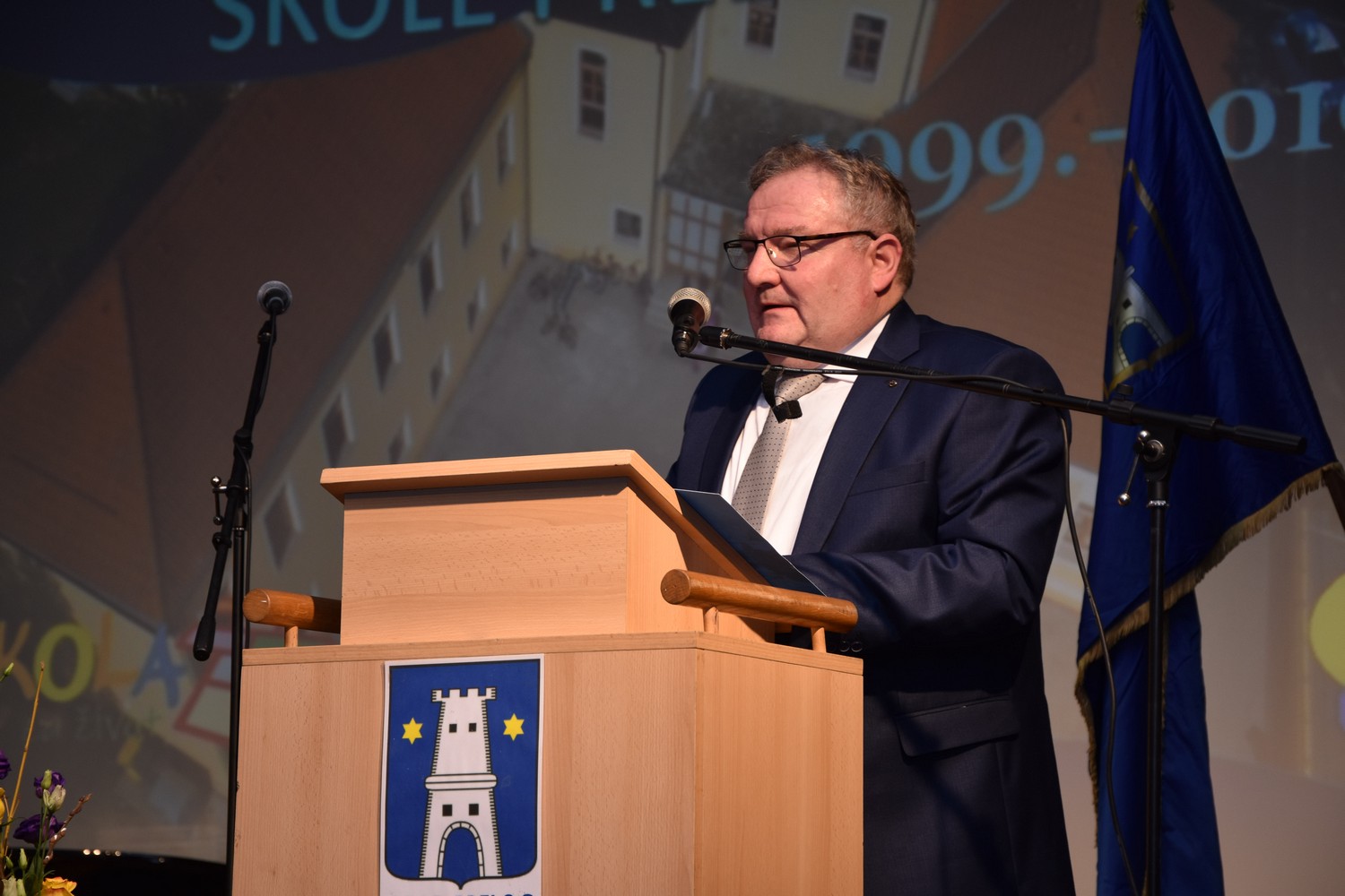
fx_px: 3923
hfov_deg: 19.5
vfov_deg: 13.0
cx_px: 672
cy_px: 448
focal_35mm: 105
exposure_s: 1/60
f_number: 5.6
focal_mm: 70
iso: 400
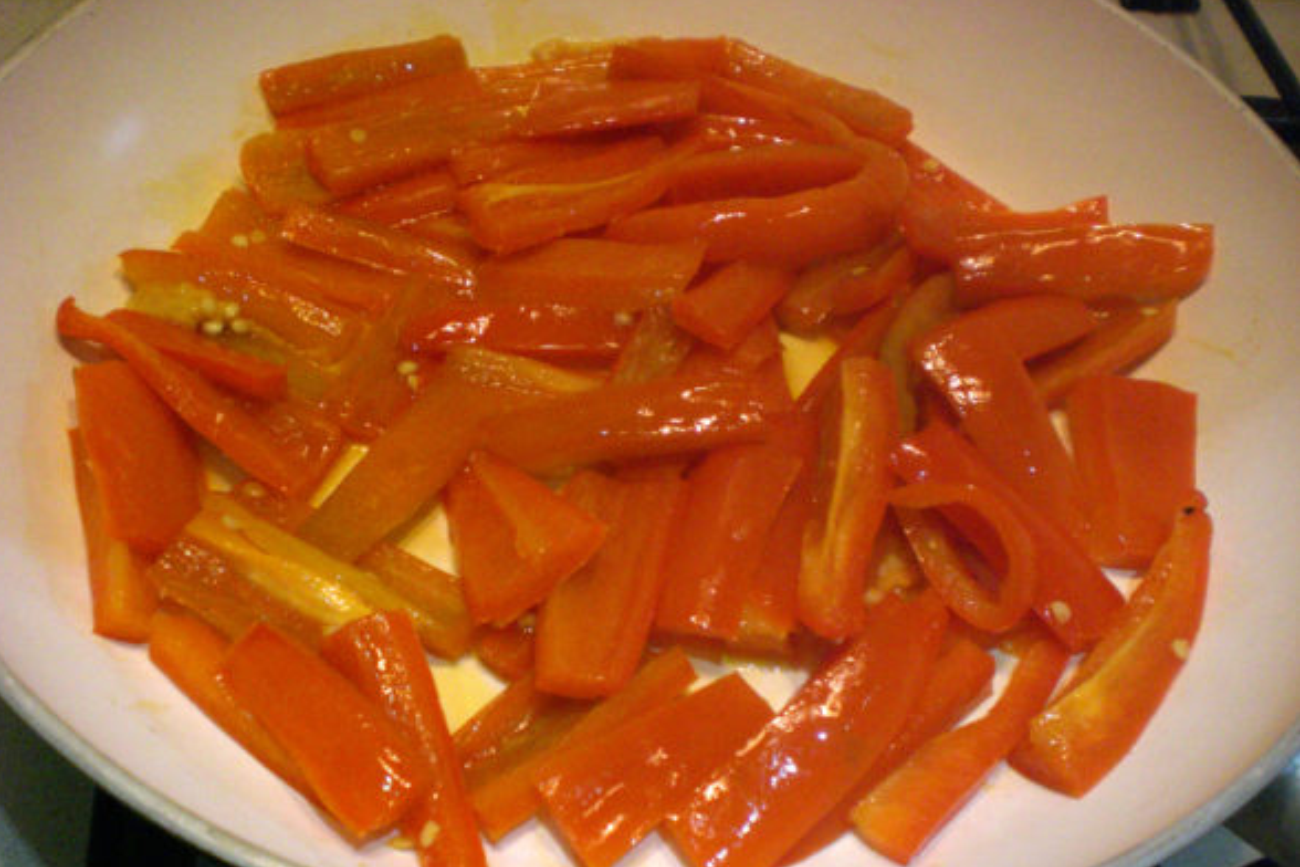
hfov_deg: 48.5
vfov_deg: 33.4
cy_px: 464
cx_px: 644
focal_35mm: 40
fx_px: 1444
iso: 400
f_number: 3.1
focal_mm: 6.3
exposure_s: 1/80
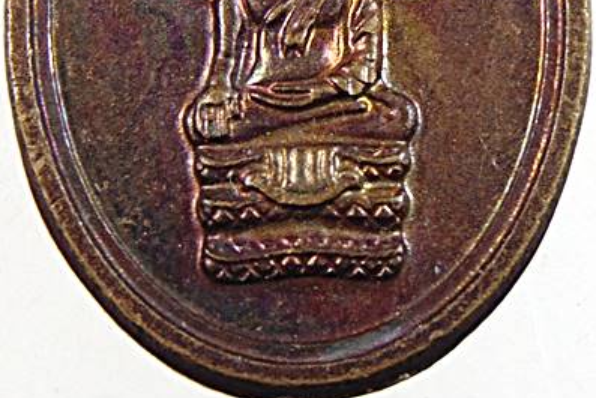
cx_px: 299
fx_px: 1159
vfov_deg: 19.1
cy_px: 27
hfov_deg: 28.8
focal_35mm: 70
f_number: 3.5
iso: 80
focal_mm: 9
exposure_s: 1/30
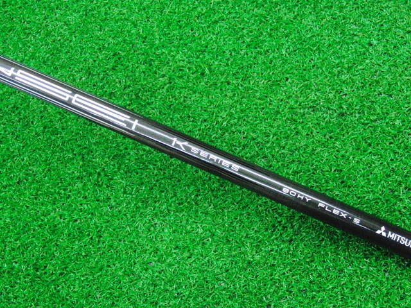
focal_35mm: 43
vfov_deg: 33.6
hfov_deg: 43.9
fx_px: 511
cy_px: 154
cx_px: 206
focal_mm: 7.54
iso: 3200
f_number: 3.7
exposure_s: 1/160
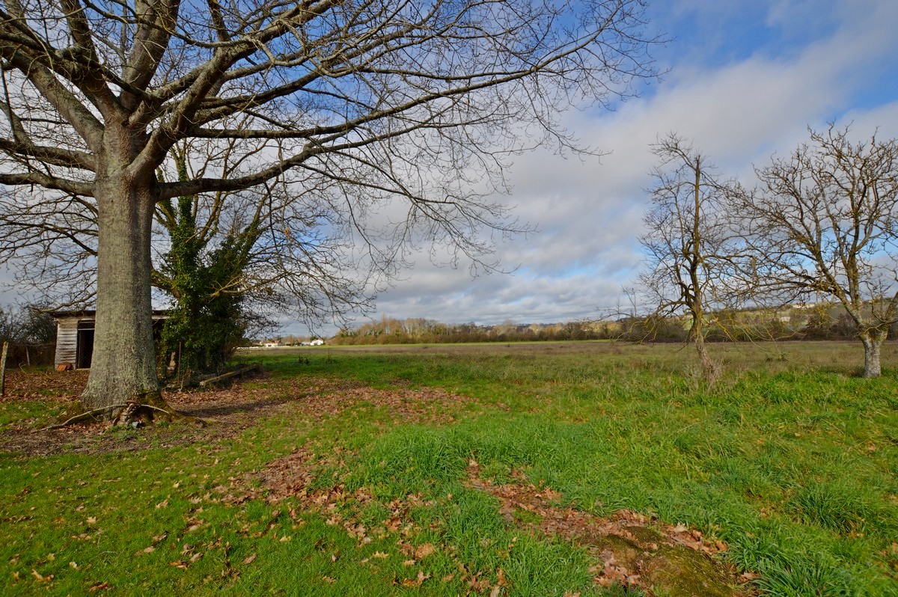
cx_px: 449
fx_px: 411
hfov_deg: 95.0
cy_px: 298
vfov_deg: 72.0
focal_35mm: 16
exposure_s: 1/250
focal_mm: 11
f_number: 8
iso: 100
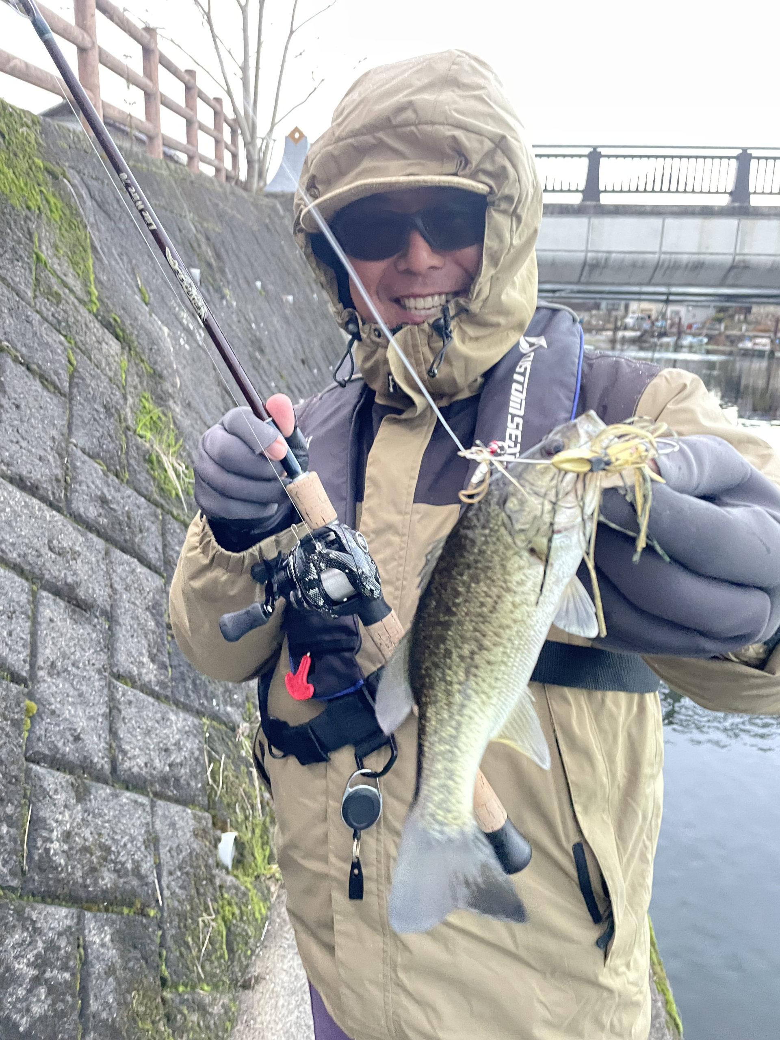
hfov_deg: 53.1
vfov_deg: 67.3
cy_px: 520
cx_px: 390
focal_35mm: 26
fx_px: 781
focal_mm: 4.2
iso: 500
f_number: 1.6
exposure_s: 1/40
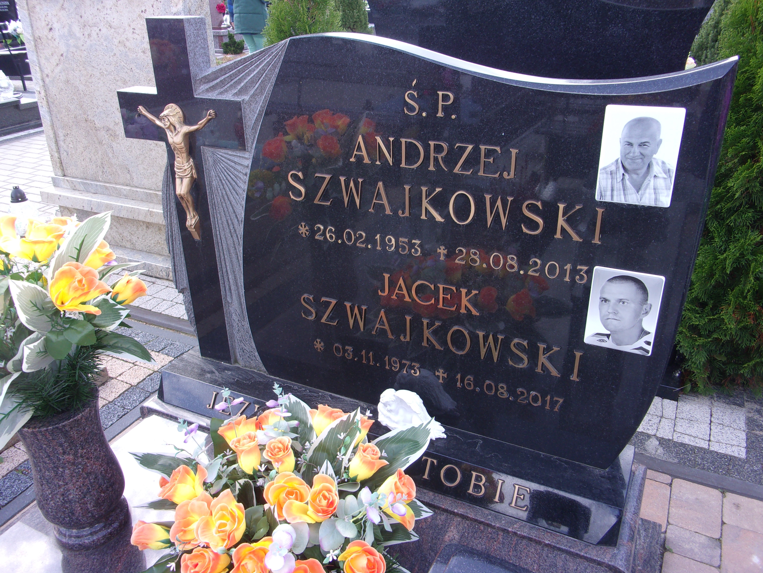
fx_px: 617
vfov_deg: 49.7
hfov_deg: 63.4
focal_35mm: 28
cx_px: 382
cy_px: 286
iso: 80
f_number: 3.9
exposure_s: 1/100
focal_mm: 5.1
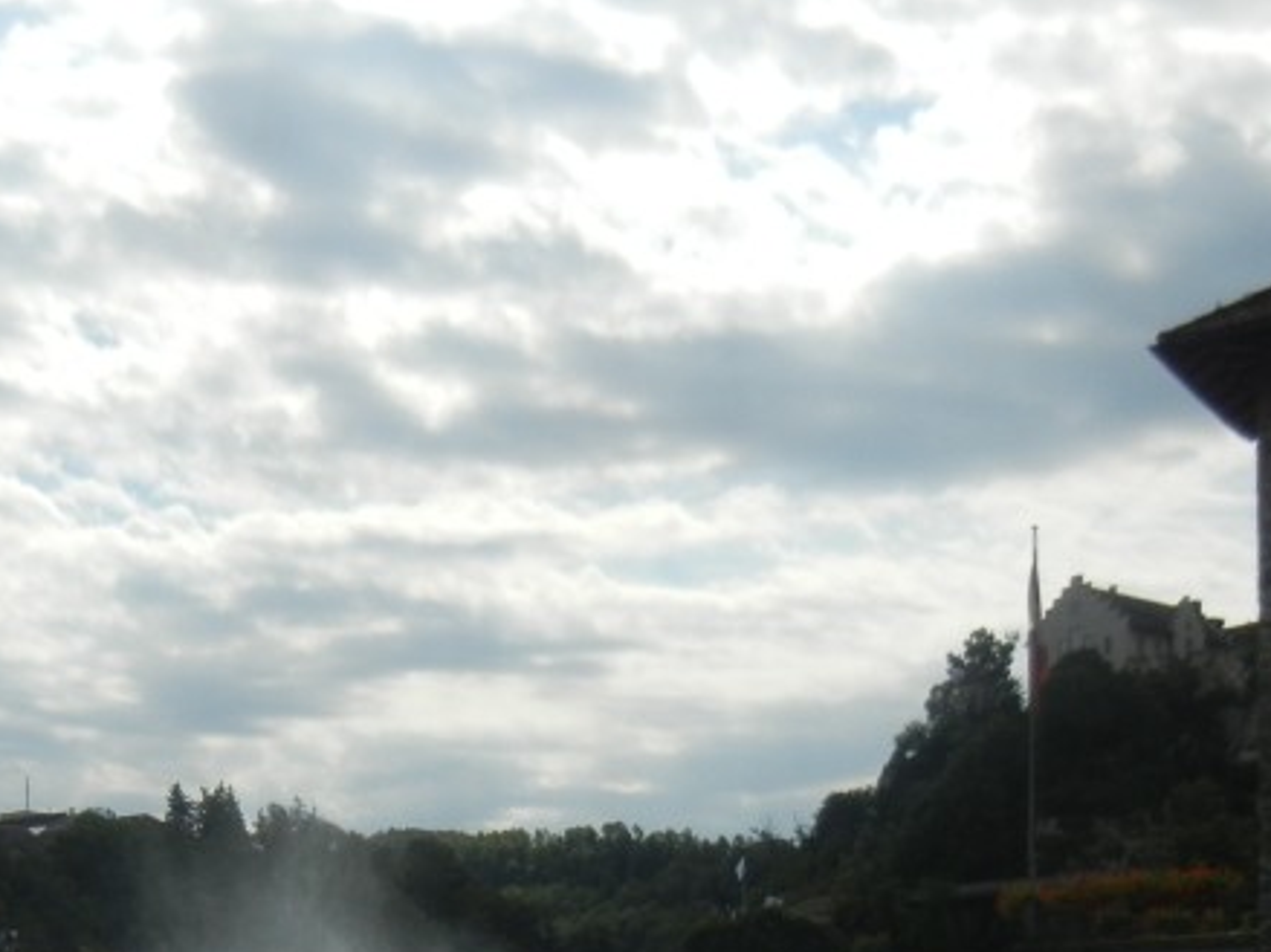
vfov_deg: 20.2
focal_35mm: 70
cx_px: 298
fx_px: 2569
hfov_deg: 27.4
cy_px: 993
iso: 160
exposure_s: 1/844
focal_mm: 5.4
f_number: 7
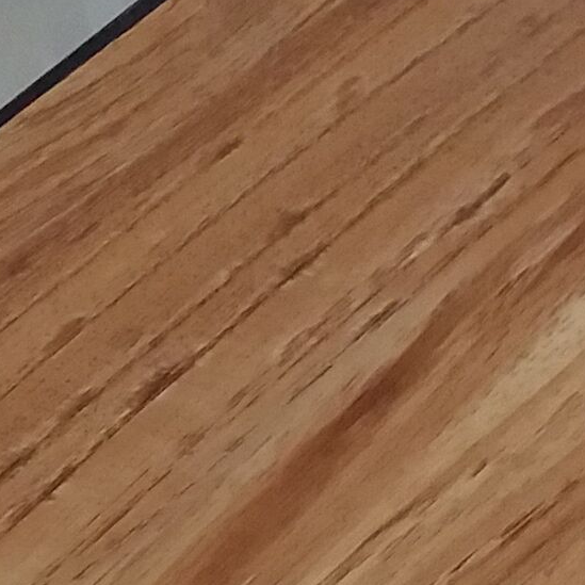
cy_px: 1201
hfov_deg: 8.8
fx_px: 3556
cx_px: -640
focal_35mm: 186
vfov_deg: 8.8
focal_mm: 3.7
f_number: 1.9
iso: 125
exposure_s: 1/30
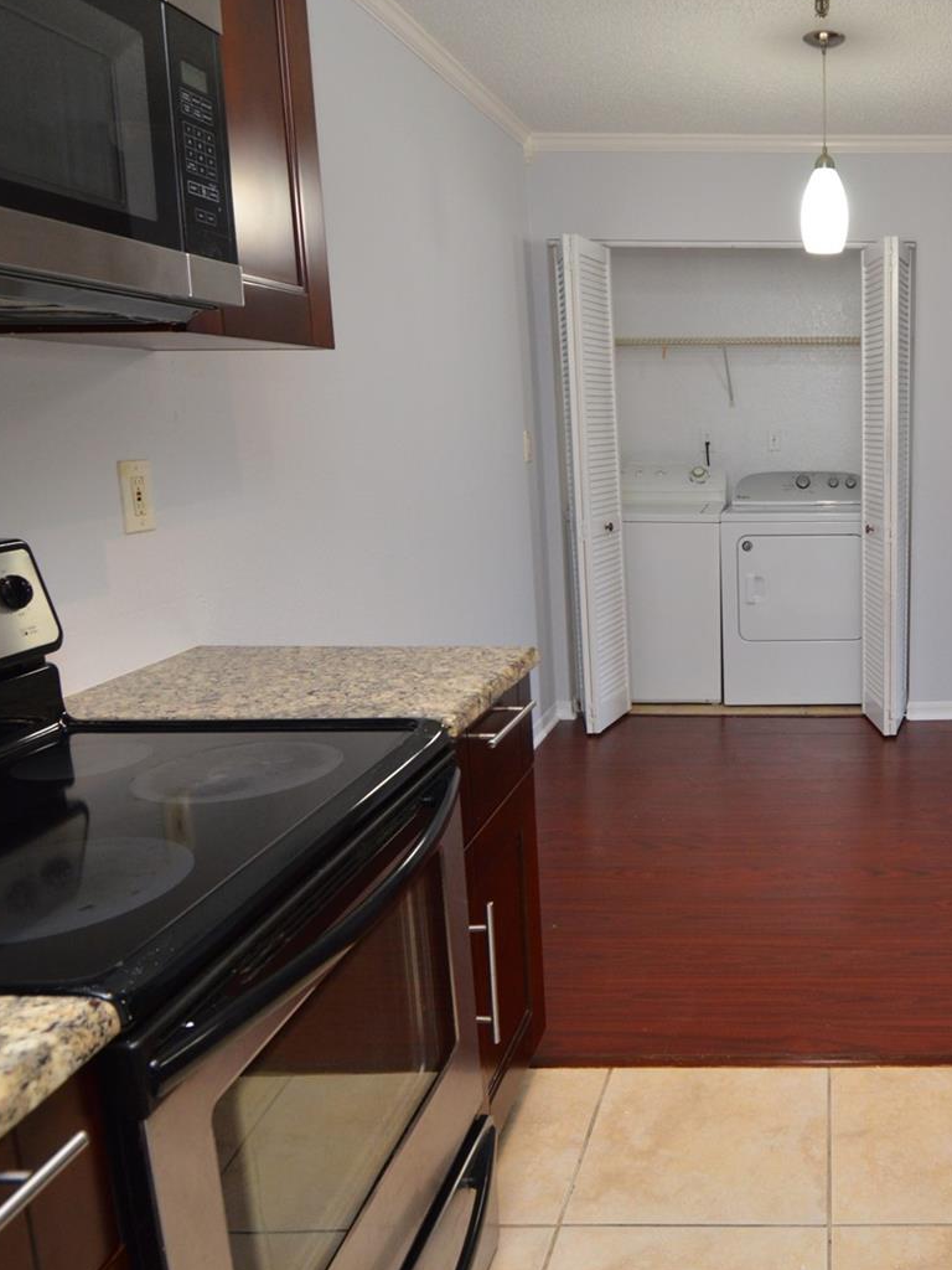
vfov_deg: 65.3
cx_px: 821
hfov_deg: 47.2
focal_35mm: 27
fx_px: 990
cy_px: 623
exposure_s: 1/60
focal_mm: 12
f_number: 4
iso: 500
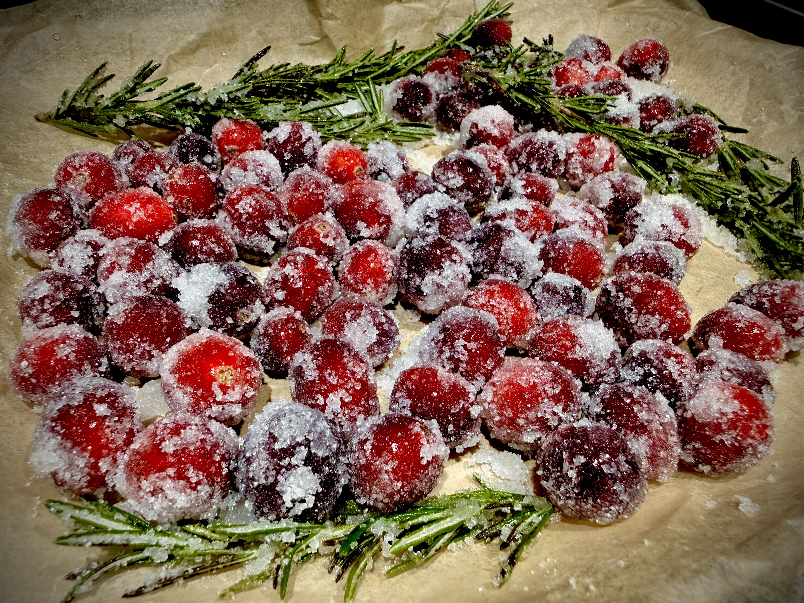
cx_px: 402
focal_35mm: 24
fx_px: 557
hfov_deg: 71.6
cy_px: 302
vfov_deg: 56.8
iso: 200
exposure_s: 1/120
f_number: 2.2
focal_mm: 2.22
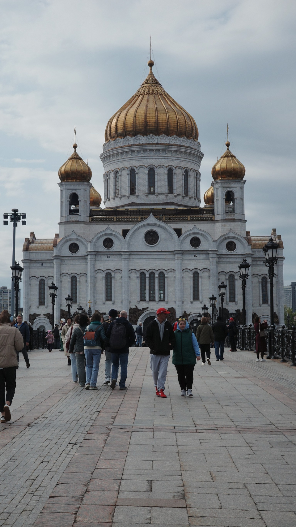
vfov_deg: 33.3
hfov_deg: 19.1
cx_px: 123
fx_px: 879
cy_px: 264
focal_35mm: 63
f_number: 9
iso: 200
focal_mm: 26
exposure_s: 1/125
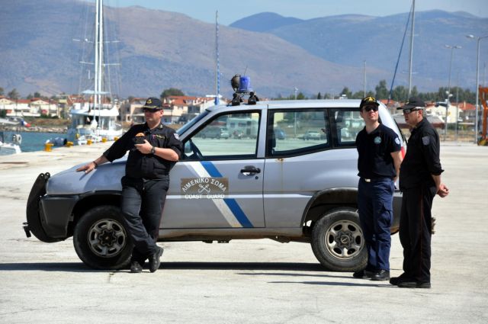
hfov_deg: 10.2
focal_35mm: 202
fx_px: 2741
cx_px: 244
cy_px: 162
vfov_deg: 6.8
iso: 800
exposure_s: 1/1250
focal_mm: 135
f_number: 9
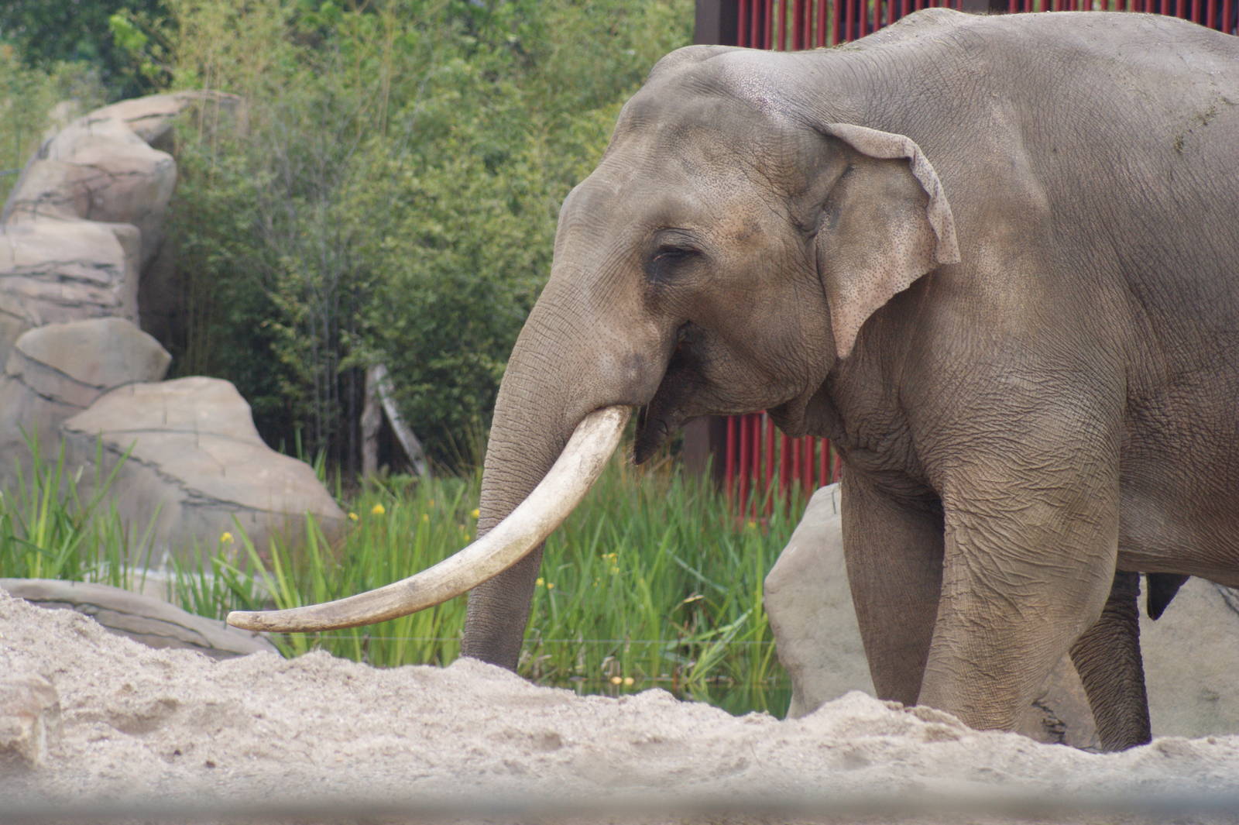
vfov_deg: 4.6
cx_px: 620
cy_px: 412
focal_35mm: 300
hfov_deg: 6.9
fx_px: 10319
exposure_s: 1/250
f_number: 5.6
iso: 400
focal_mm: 200
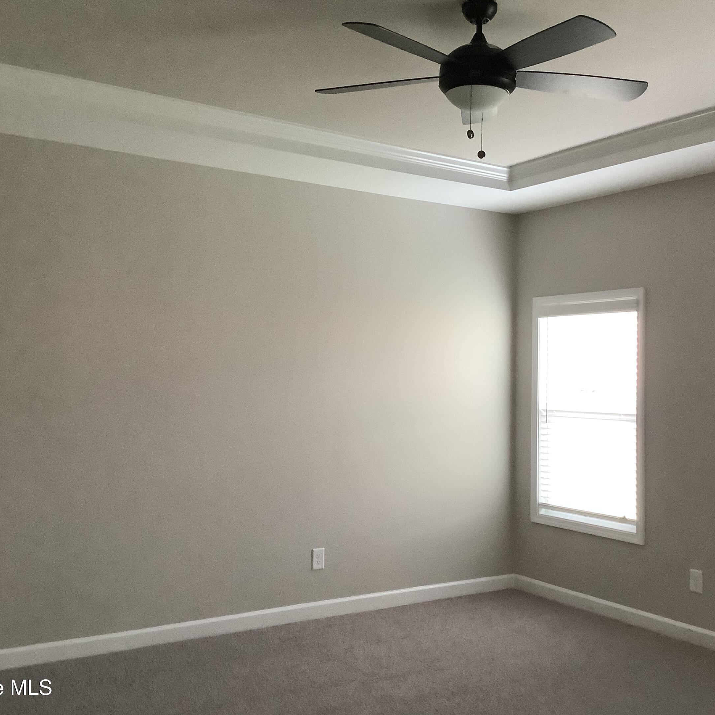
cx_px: 389
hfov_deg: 43.8
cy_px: 350
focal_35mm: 38
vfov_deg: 43.9
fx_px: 888
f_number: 2.4
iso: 400
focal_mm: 3.3
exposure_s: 1/60
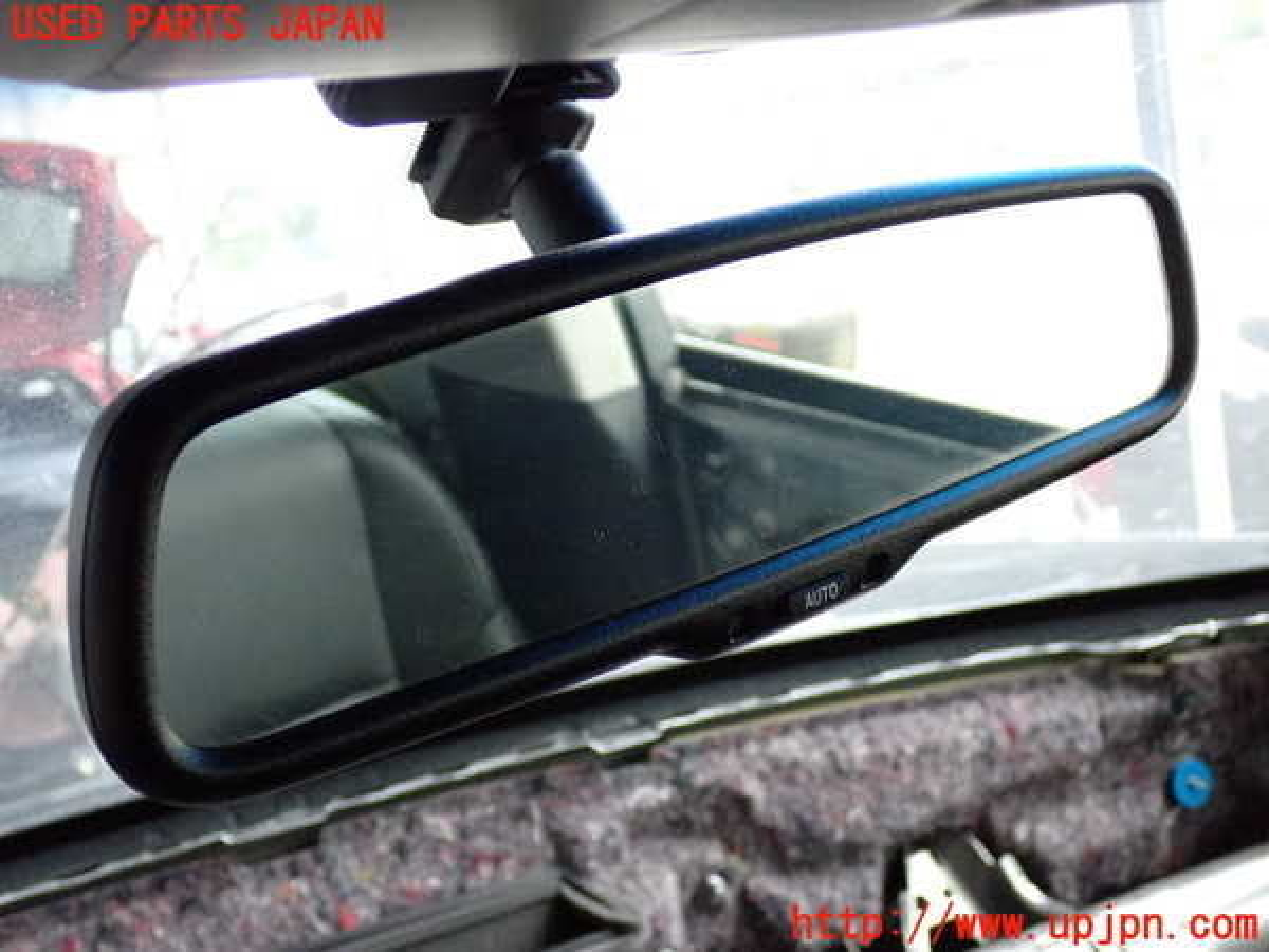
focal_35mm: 44
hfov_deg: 42.9
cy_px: 476
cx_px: 634
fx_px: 1613
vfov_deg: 32.9
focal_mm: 7.84
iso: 1250
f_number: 2.9
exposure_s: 1/125
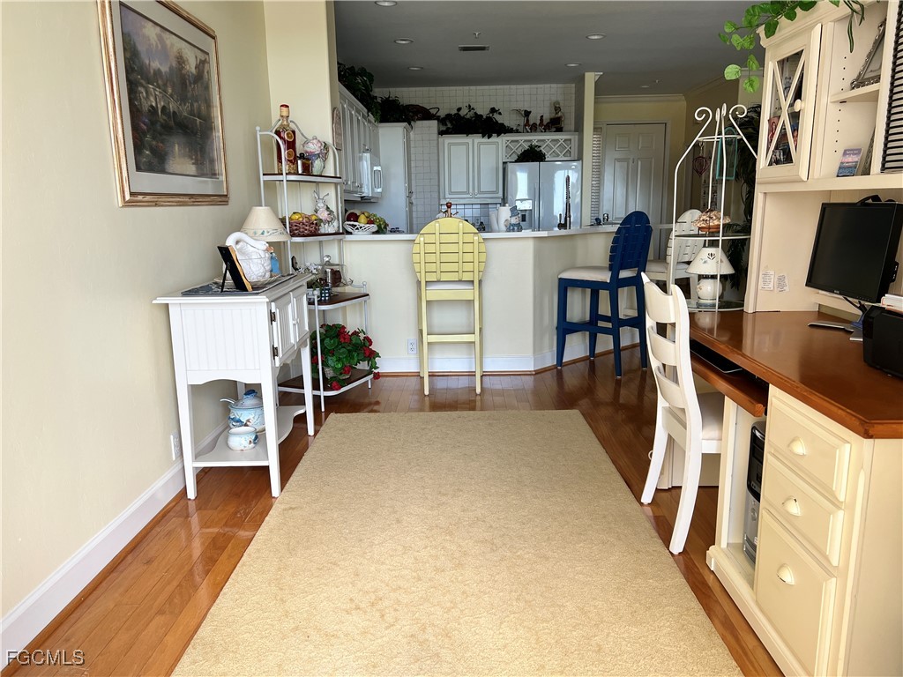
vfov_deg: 53.1
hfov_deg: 67.3
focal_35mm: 26
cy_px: 338
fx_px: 678
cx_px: 452
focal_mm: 5.7
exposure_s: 1/121
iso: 80
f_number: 1.5
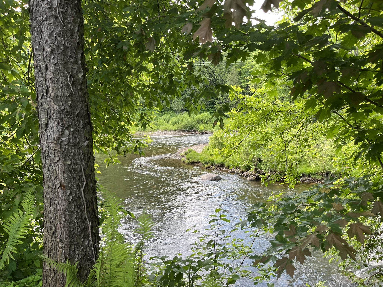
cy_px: 144
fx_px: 288
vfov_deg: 53.1
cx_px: 192
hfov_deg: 67.3
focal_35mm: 26
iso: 32
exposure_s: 1/124
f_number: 1.6
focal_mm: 5.1
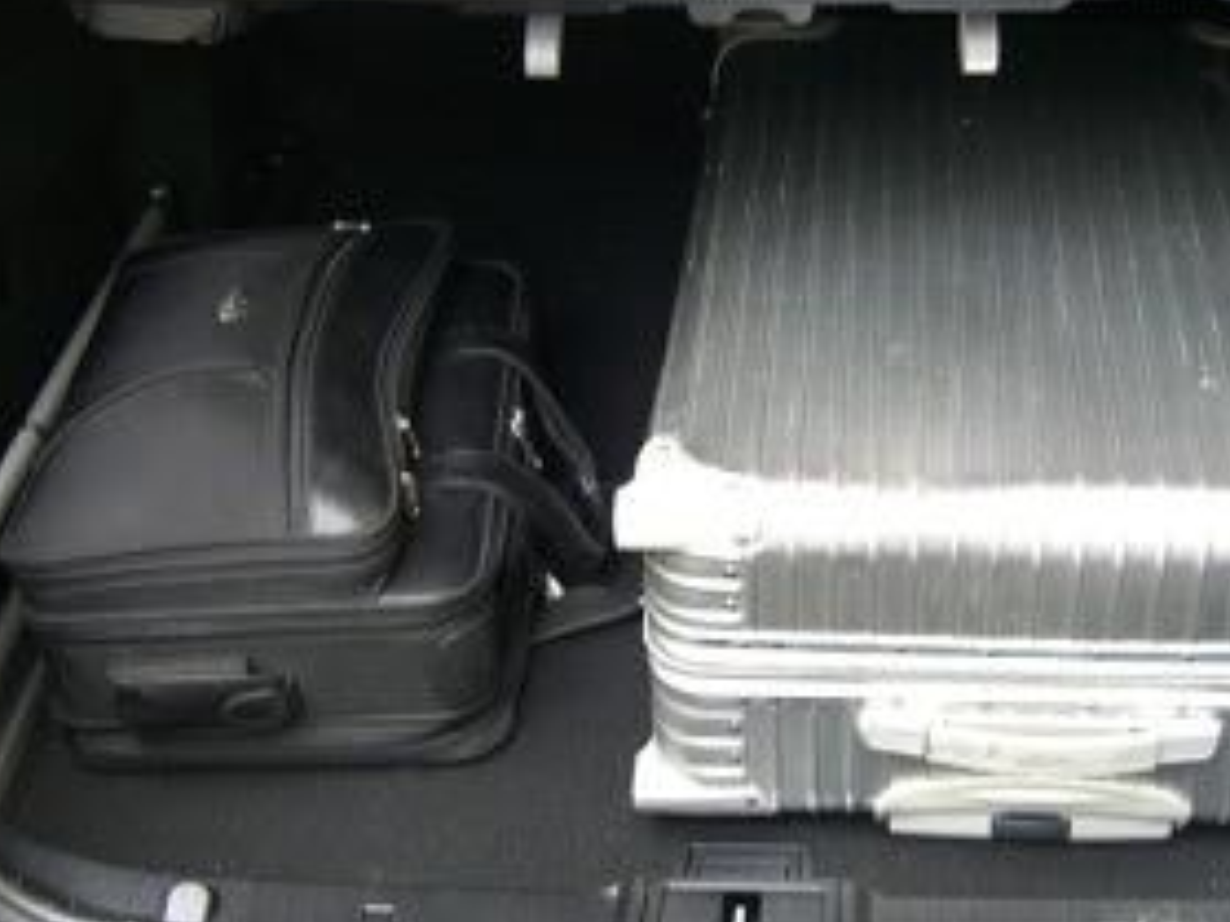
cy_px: 472
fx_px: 2167
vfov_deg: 24.0
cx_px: 705
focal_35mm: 61
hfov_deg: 31.6
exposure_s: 1/25
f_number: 2.8
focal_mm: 7.9
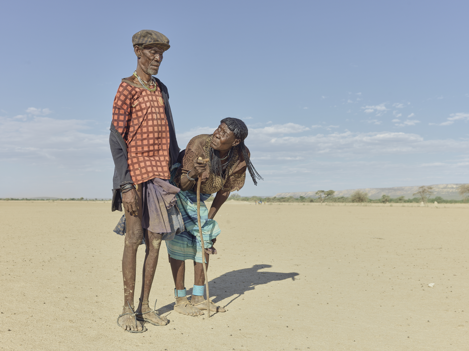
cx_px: 234
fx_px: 528
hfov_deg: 47.9
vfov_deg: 36.8
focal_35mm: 39
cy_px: 176
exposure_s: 1/250
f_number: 9.5
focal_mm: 50
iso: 100
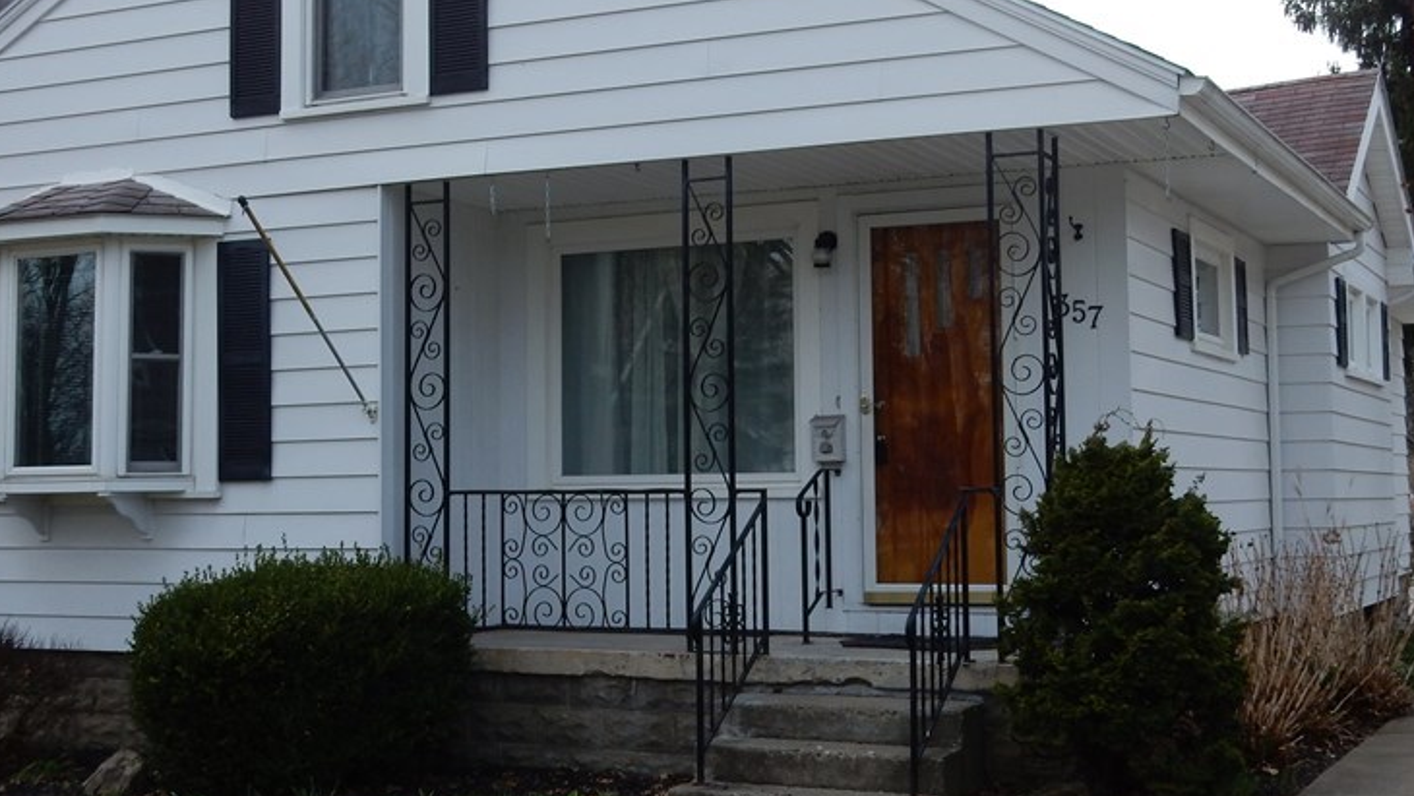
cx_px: 721
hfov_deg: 37.8
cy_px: 323
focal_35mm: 55
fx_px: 2063
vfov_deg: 21.8
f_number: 4
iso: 125
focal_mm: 6.4
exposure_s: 1/800
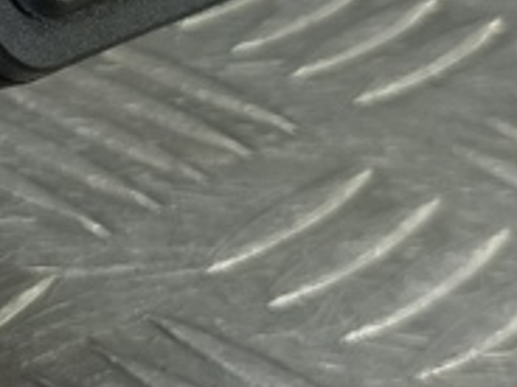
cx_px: -472
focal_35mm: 128
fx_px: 1912
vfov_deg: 11.2
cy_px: -157
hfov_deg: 13.5
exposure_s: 1/50
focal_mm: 4.11
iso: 128
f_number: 1.6
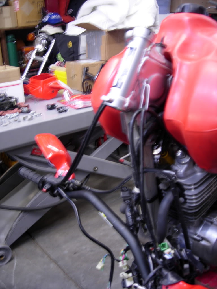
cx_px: 108
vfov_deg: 49.0
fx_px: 318
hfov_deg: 37.7
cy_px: 144
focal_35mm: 38
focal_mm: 7.8
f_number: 2.8
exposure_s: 1/7.3
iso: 64
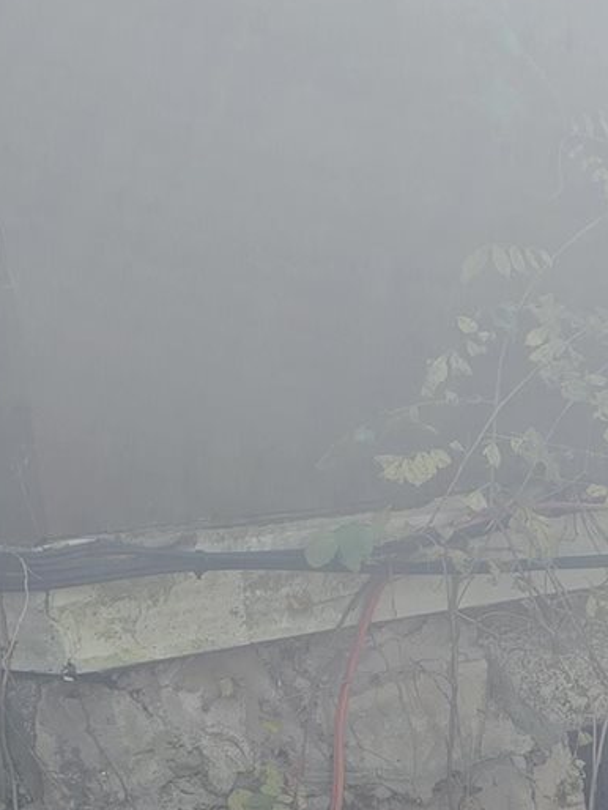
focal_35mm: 103
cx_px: 1216
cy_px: 936
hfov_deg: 12.6
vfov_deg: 18.2
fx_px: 2410
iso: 12
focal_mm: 6.3
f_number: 1.7
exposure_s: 1/225
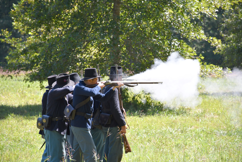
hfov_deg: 9.8
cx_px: 121
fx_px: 1412
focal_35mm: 210
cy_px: 81
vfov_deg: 6.5
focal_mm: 140
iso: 800
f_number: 5.6
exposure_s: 1/1000
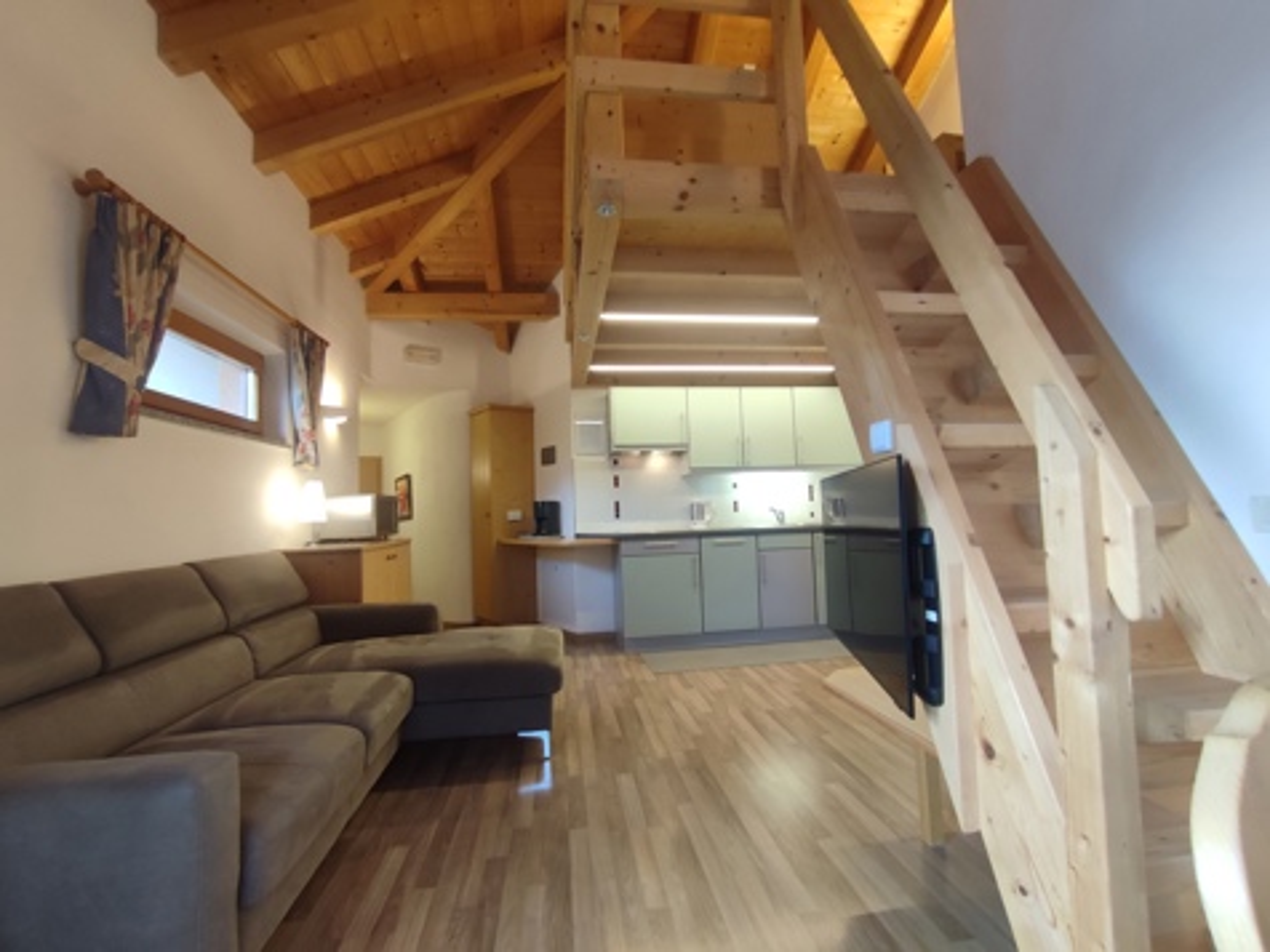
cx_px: 635
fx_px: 587
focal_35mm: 16
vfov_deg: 78.1
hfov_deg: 94.5
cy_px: 476
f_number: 2.2
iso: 245
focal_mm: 1.65
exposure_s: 1/50
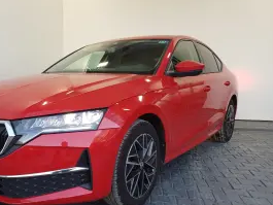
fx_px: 268
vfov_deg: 41.7
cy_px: 121
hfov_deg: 53.1
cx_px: 95
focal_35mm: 34
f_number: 1.8
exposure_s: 1/100
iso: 100
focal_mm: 4.65
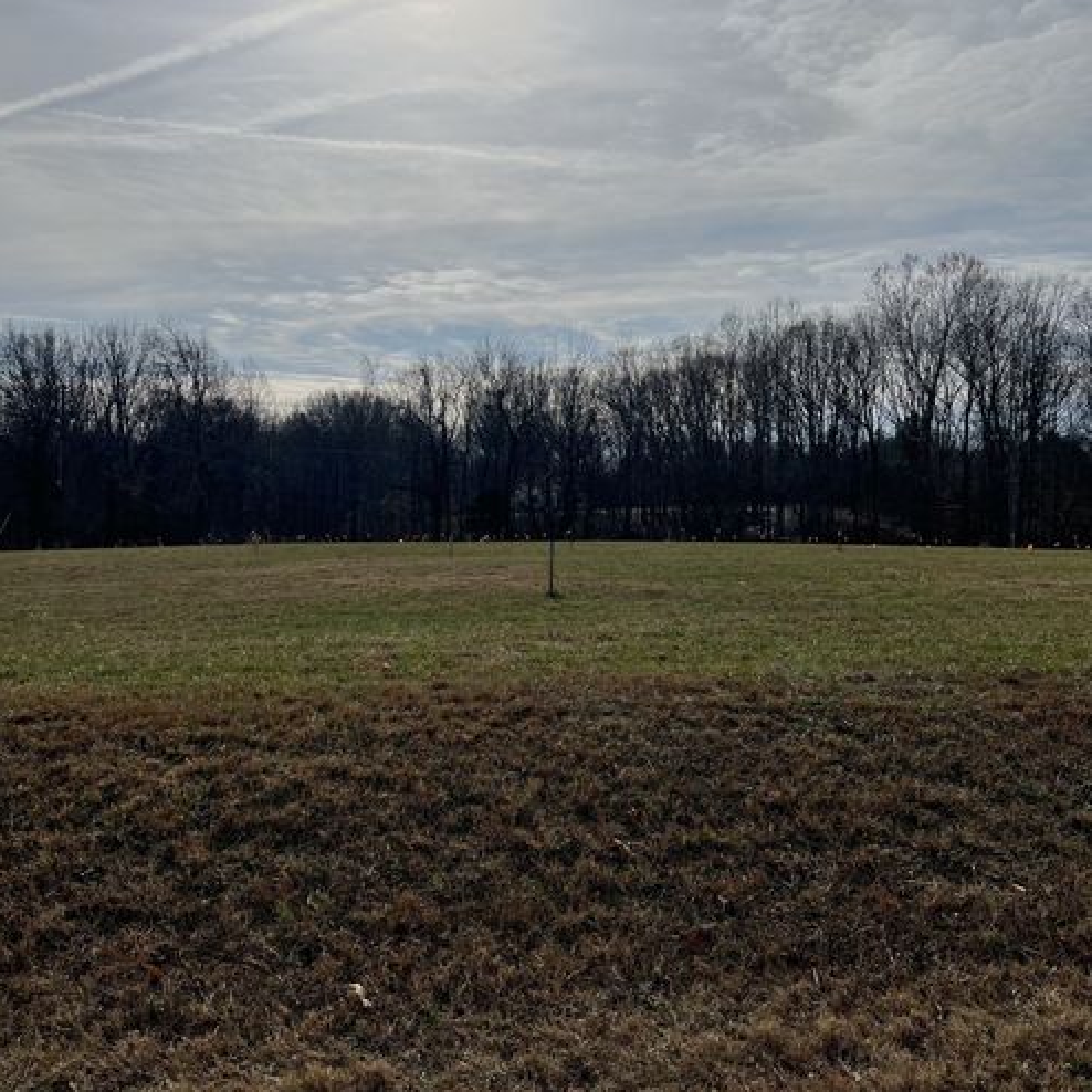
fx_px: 1106
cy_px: 525
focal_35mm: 31
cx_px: 548
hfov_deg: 52.5
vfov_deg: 52.5
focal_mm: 5.7
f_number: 1.5
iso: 50
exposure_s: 1/16393
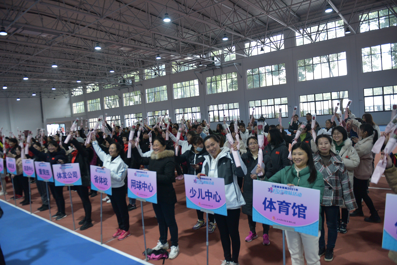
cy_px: 132
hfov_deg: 73.7
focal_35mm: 24
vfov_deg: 53.2
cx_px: 198
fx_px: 265
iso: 2000
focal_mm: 24
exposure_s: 1/250
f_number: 2.8
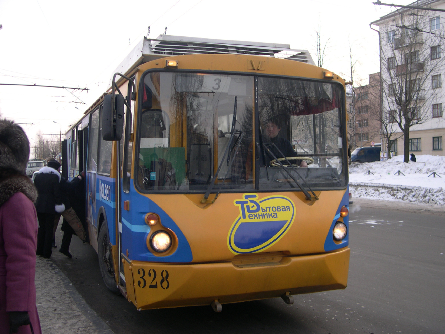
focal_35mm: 38
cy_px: 167
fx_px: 489
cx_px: 222
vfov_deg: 37.7
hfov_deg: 49.0
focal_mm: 8
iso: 100
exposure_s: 1/169
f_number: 2.8
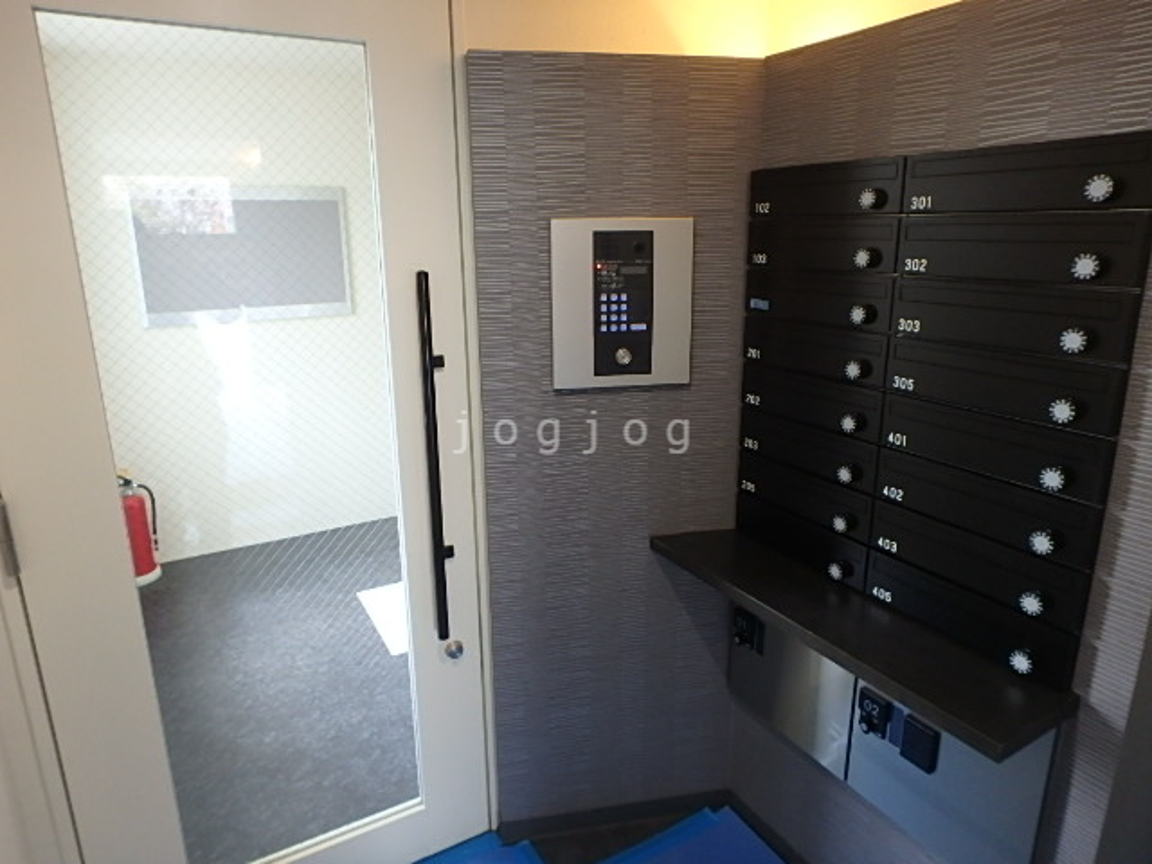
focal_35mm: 21
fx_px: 699
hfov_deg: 79.0
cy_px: 432
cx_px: 576
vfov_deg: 63.4
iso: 320
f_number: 3.5
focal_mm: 3.7
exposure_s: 1/30
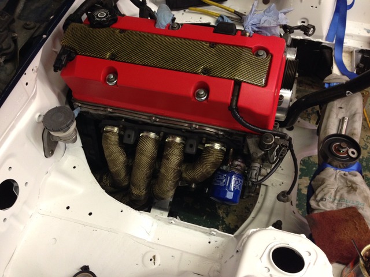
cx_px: 185
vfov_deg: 42.9
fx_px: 353
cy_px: 138
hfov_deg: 55.4
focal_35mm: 33
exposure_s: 1/20
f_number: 2.4
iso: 160
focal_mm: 4.12
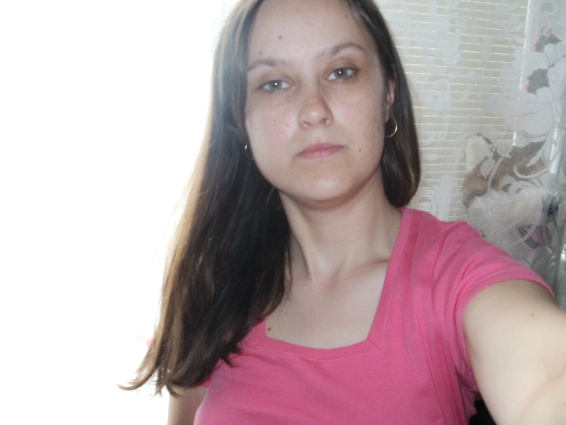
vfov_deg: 39.7
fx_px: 589
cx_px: 283
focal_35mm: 36
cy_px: 212
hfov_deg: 51.4
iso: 100
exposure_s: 1/30
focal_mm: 6.3
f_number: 3.5
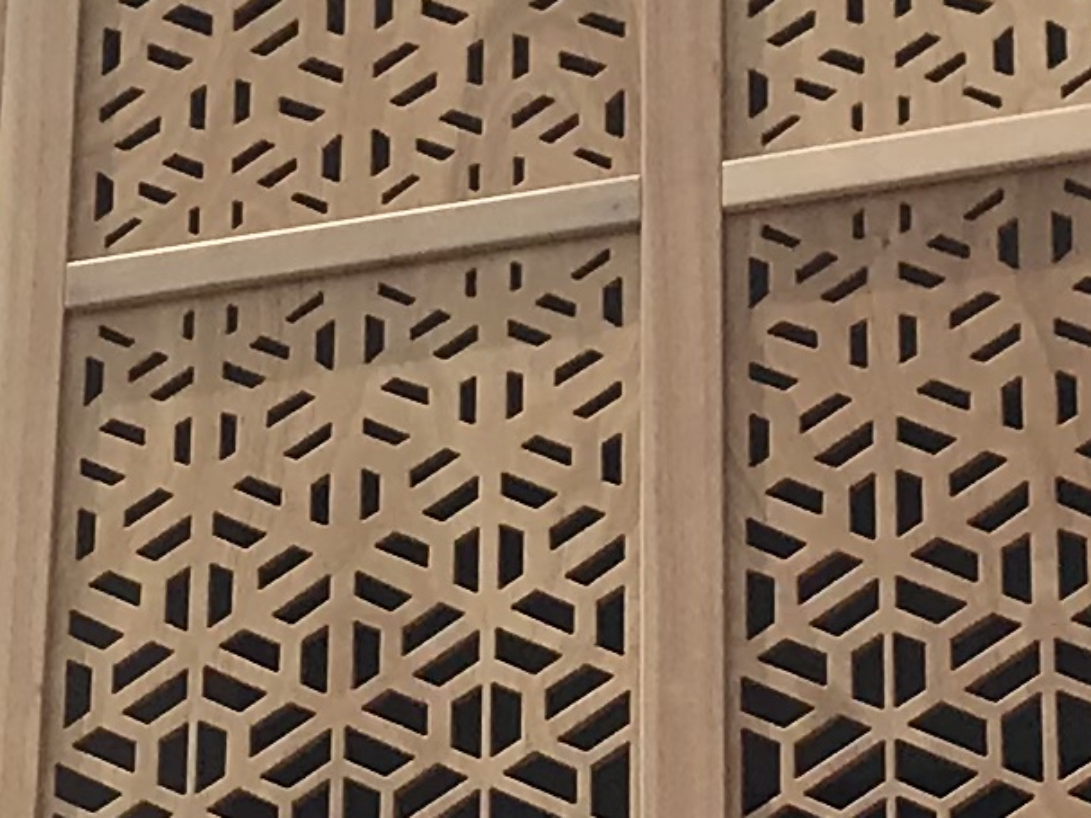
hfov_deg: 10.6
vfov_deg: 8.0
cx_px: 354
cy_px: 518
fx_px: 5861
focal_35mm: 186
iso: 20
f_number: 1.8
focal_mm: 3.99
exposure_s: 1/5988
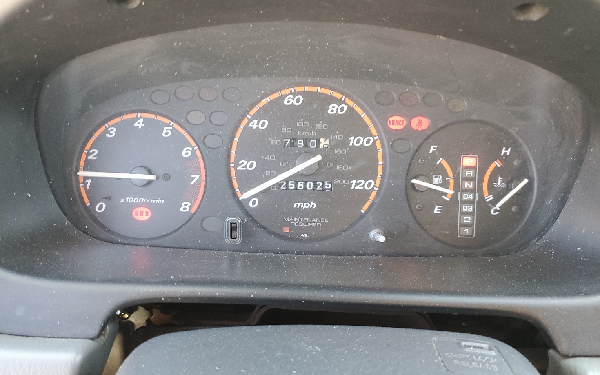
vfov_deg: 41.7
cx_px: 289
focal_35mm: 30
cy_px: 217
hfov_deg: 62.9
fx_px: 491
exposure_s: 1/60.2
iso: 121
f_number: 1.5
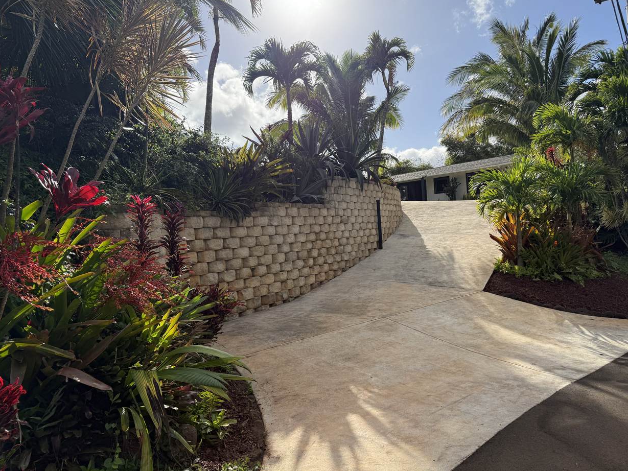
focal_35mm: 25
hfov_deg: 69.4
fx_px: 454
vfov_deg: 54.9
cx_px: 326
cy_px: 227
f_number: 1.78
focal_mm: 6.76
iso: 100
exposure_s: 1/5714
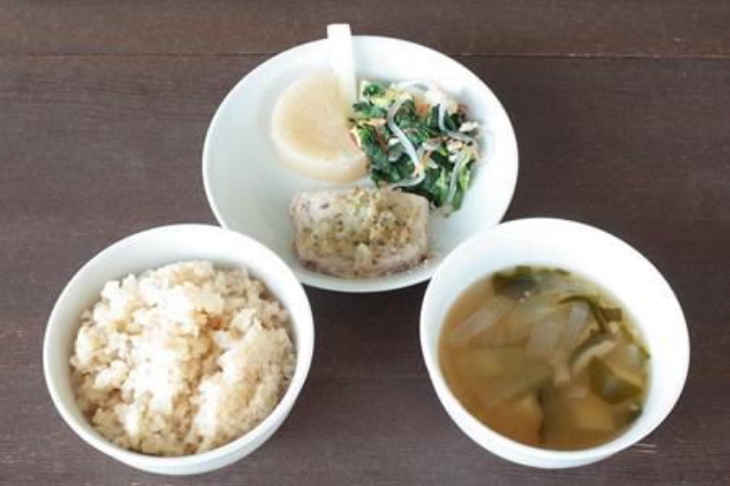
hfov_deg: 41.9
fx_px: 952
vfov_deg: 28.6
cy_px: 243
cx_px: 365
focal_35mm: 47
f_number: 5.6
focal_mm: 18.3
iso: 200
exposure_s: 1/30
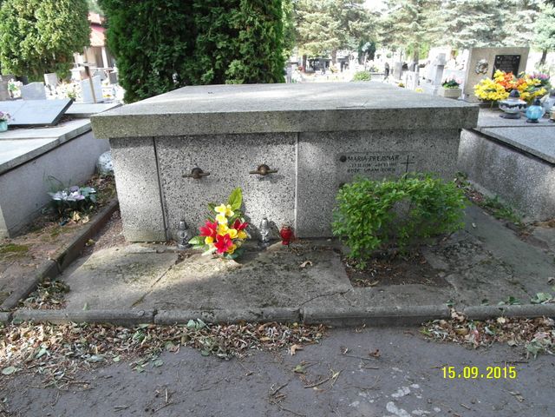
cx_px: 278
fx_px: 385
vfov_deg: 56.8
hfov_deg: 71.6
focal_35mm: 24
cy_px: 208
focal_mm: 5.2
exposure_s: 1/90
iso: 100
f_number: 3.4
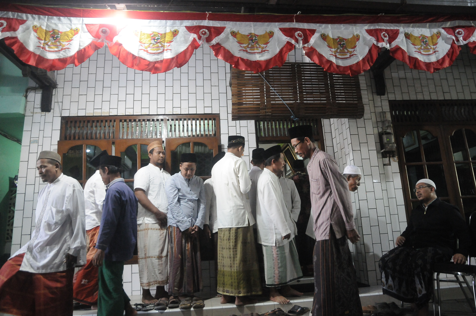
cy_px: 158
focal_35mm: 24
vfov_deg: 53.0
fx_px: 317
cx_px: 238
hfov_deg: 73.8
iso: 2500
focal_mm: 16
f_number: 4
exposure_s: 1/60
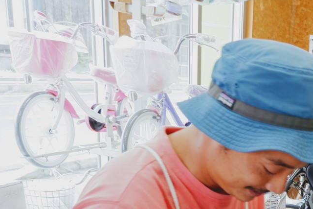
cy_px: 311
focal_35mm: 69
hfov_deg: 26.4
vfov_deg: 17.7
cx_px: 365
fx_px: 600
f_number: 4
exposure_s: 1/38
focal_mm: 15
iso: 400
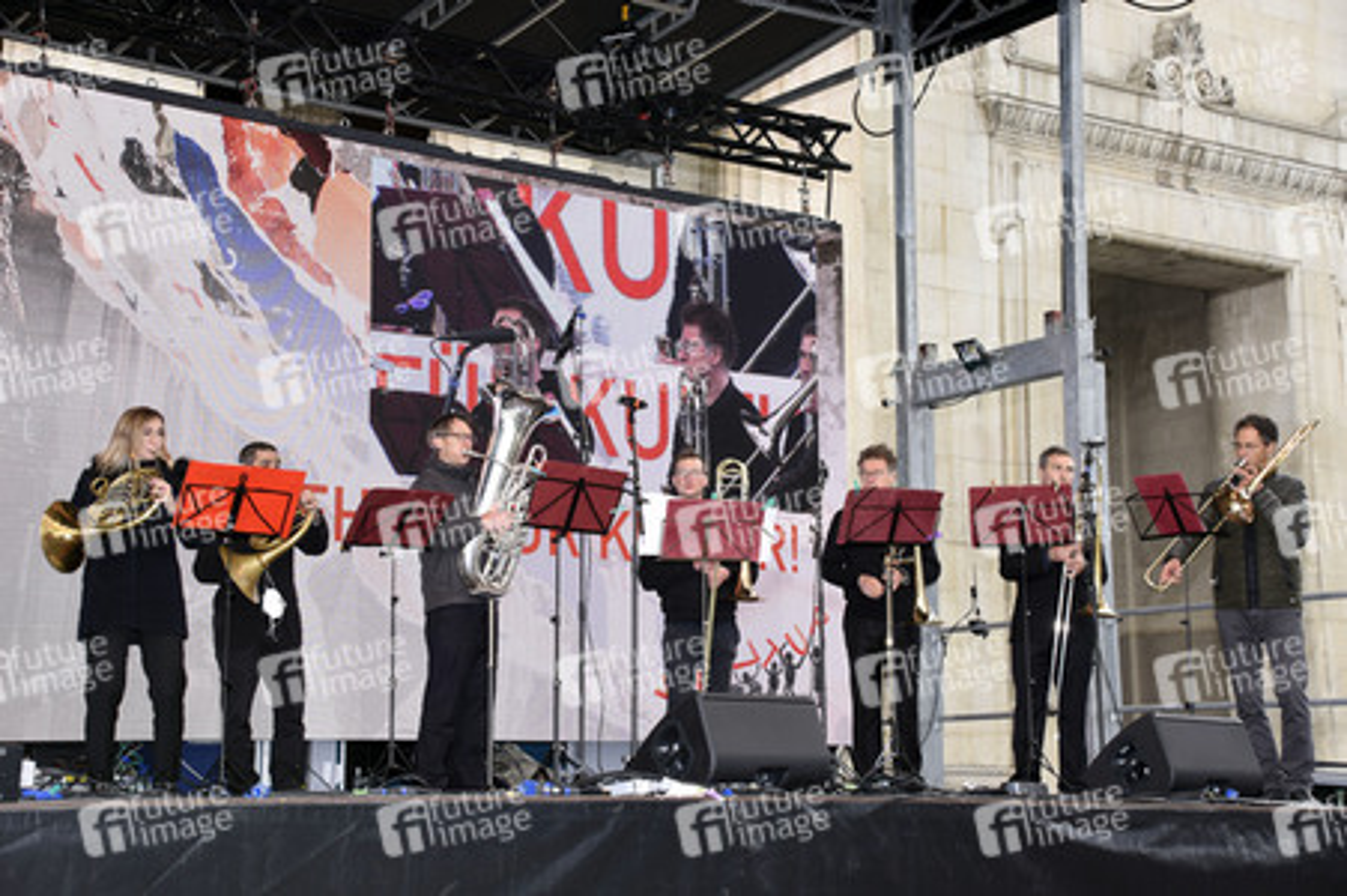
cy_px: 448
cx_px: 674
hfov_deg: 32.4
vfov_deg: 21.9
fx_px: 2318
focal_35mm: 62
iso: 400
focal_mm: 62
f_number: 6.3
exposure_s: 1/125
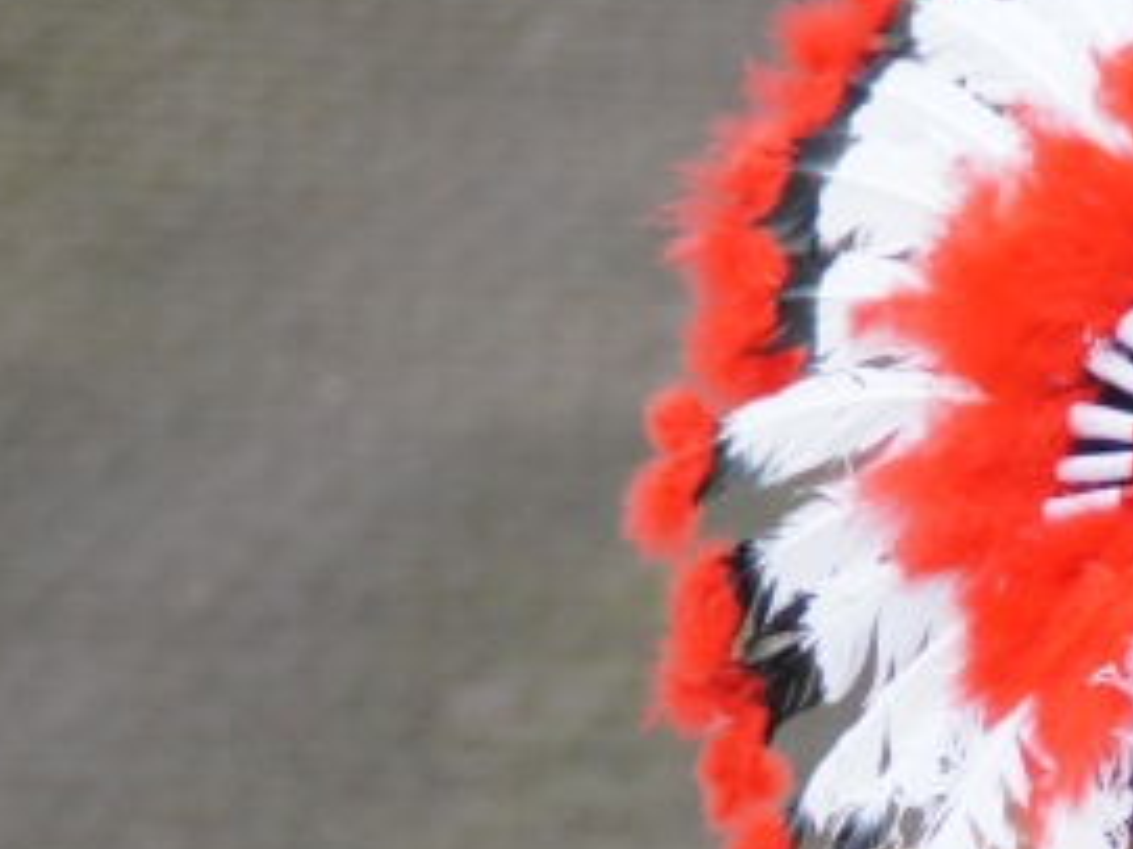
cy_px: 686
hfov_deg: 3.1
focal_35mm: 646
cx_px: 1375
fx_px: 21121
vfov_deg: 2.3
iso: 1600
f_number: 6.3
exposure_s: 1/125
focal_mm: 135
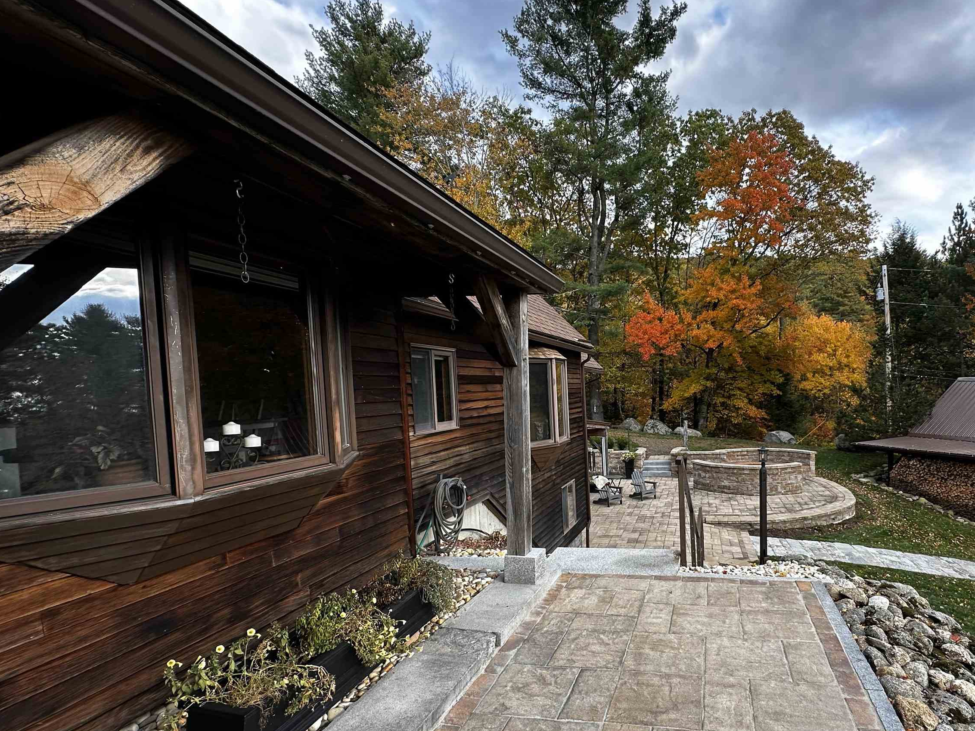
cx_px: 618
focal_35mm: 19
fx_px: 535
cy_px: 405
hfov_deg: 82.8
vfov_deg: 68.5
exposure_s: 1/233
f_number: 2.2
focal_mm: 2.22
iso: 40
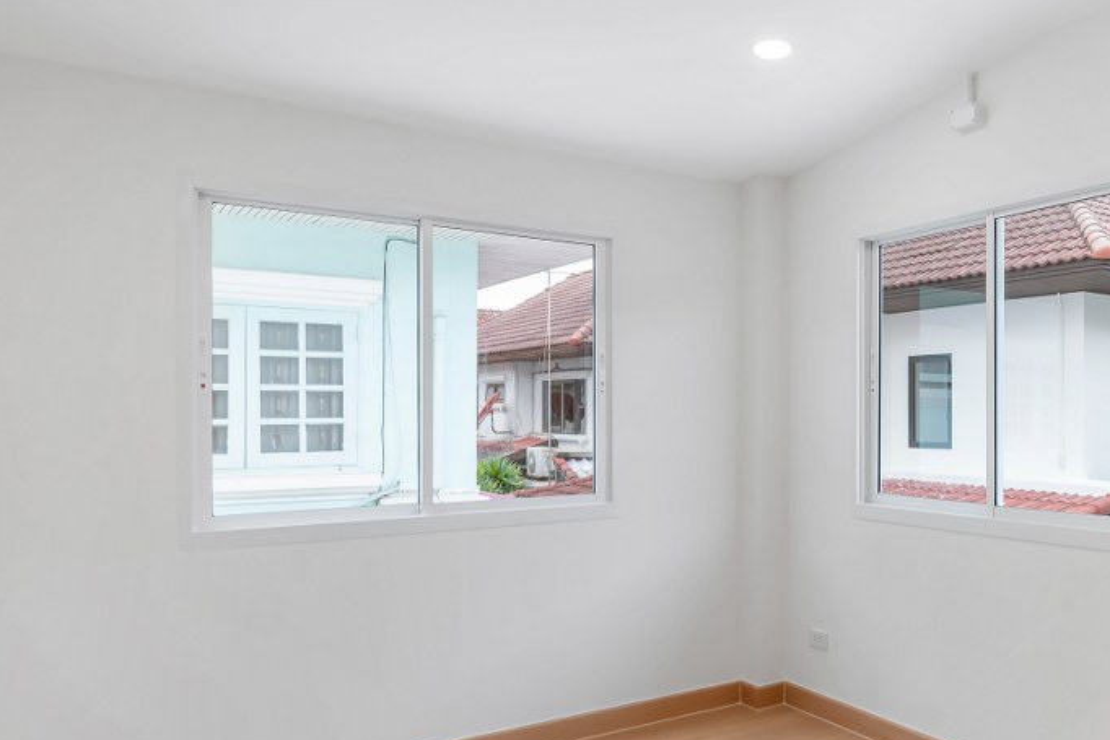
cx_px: 905
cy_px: 452
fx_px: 925
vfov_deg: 43.4
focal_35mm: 30
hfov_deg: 56.9
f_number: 5.6
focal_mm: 16
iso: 100
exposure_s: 1/100
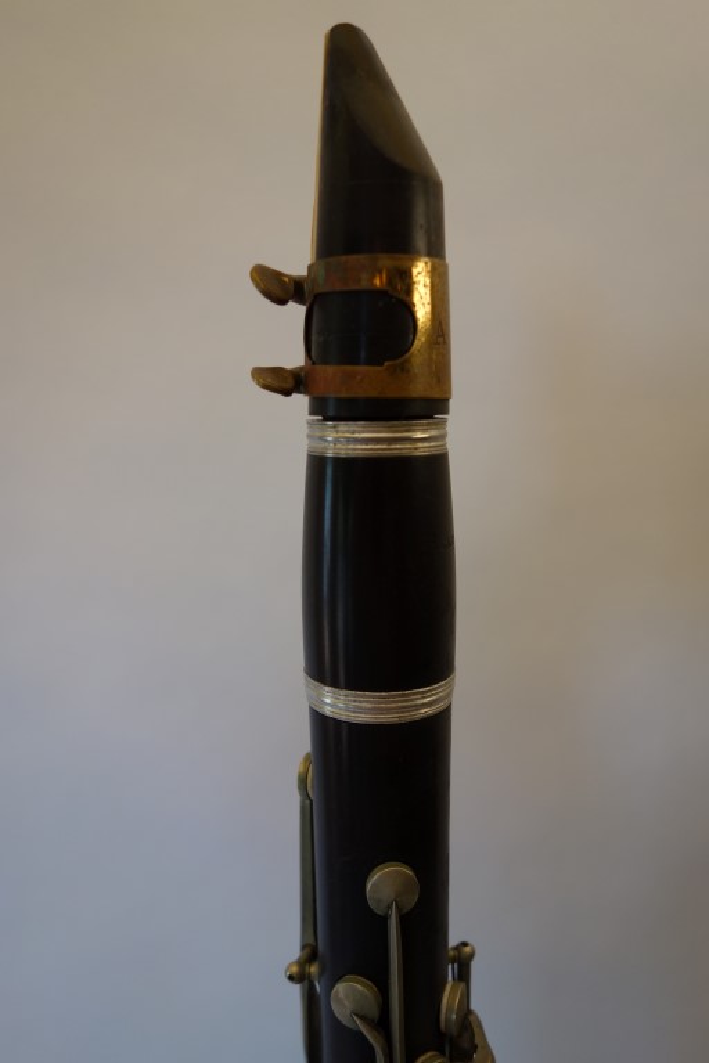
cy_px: 532
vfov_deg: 65.5
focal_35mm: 28
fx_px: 827
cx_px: 354
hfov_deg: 46.4
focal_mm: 10.4
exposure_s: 1/160
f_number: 2.8
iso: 200
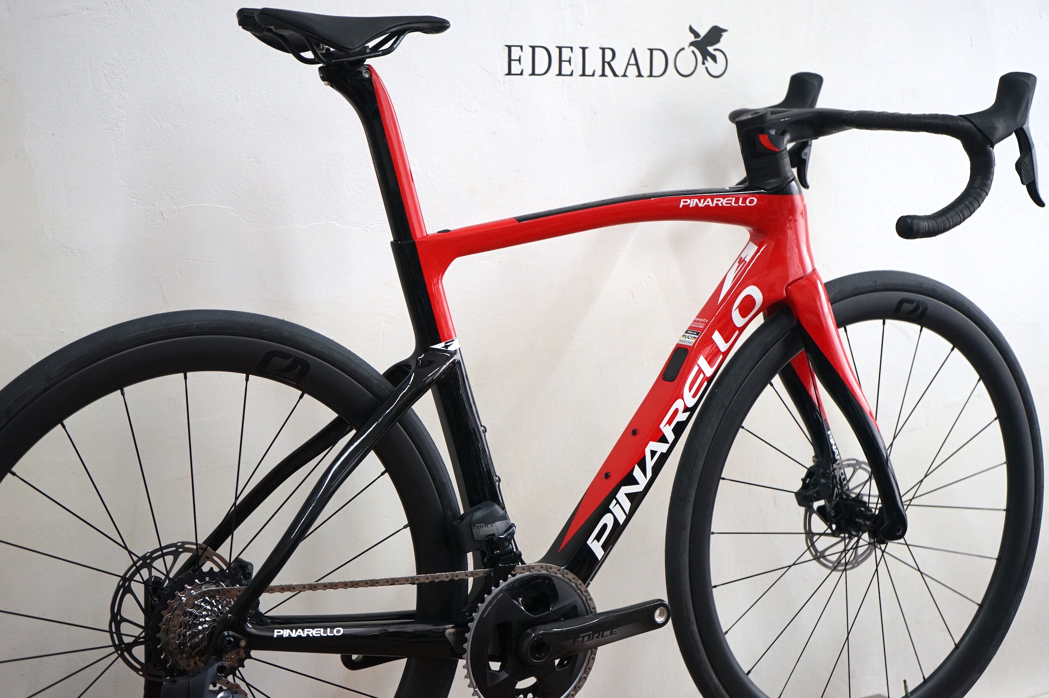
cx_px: 524
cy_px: 349
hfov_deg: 31.9
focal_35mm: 63
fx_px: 1834
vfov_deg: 21.5
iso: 1600
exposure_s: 1/160
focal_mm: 63
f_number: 5.6
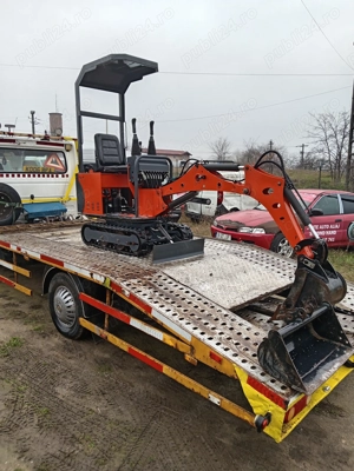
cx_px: 177
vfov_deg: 65.3
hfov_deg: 51.4
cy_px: 236
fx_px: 368
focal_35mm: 27
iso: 138
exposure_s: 1/50
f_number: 1.8
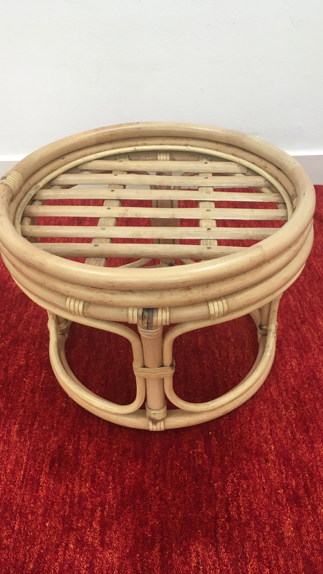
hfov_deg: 36.6
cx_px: 180
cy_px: 285
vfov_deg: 61.0
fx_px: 487
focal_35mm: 32
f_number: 2.2
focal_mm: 4.15
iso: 50
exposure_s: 1/33
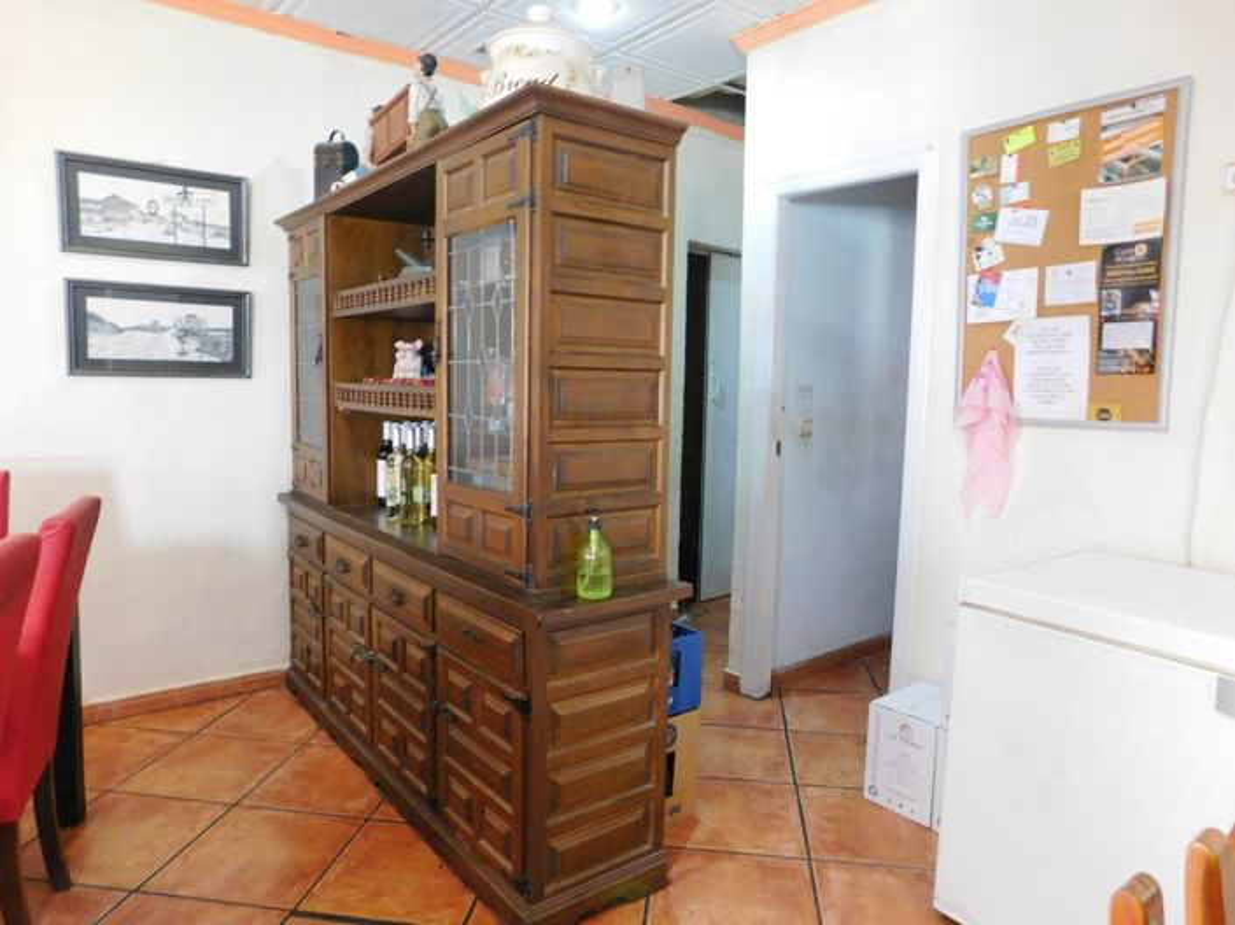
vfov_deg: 58.8
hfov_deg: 74.0
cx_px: 618
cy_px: 462
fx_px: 820
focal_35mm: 23
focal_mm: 4
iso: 450
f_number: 3
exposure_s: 1/8
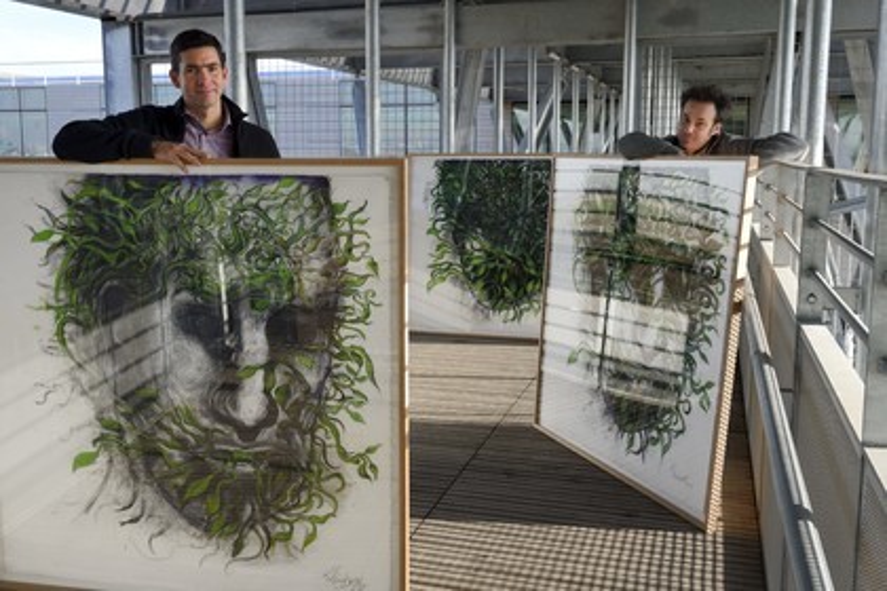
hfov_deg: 55.8
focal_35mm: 34
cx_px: 444
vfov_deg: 38.9
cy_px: 296
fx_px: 838
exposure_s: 1/160
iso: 400
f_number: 9
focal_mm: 34
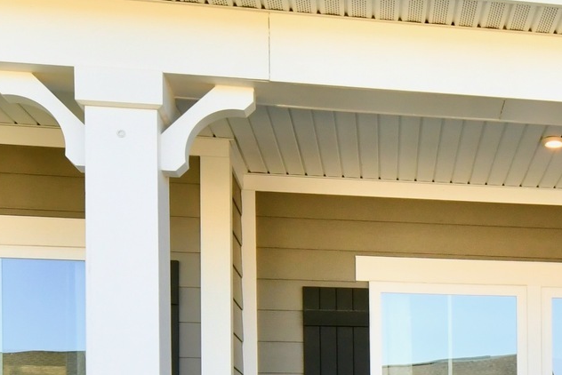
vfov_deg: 18.3
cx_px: 642
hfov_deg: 26.8
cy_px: 519
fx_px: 1062
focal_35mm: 68
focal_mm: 14
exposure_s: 1/320
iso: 640
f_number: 9
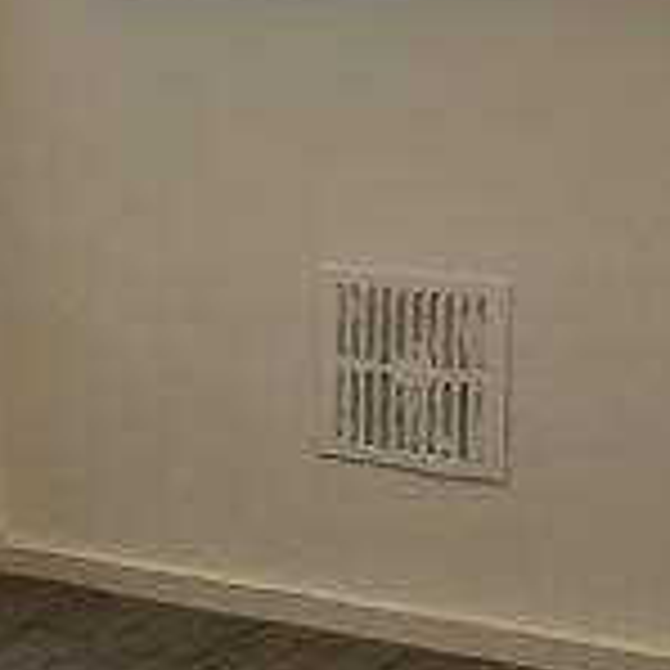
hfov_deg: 21.4
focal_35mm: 79
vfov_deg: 21.3
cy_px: 36
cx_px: 49
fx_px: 1730
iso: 80
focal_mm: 2.2
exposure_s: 1/50
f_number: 2.2
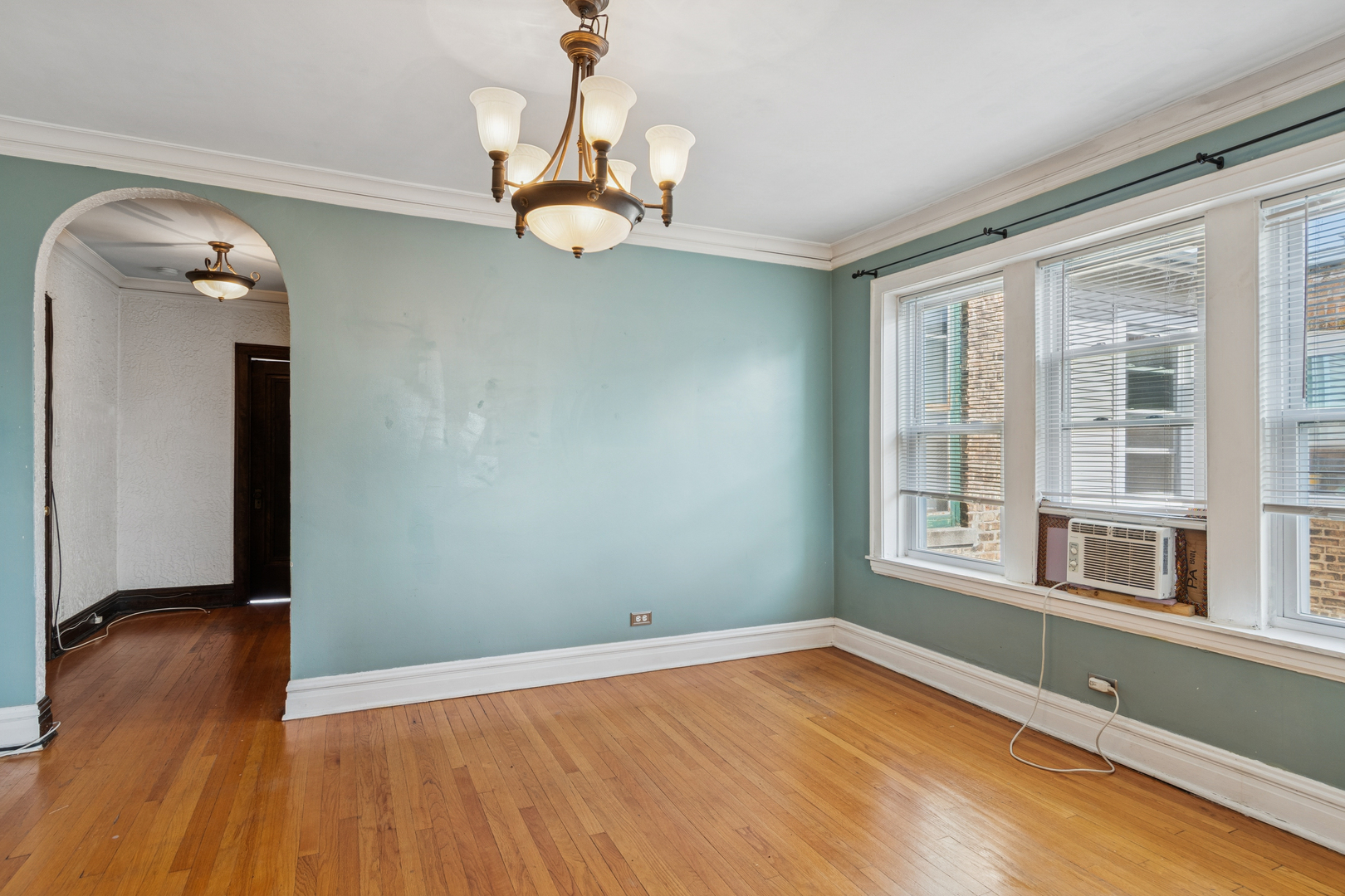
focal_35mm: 18
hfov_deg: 90.0
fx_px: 672
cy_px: 448
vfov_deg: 67.4
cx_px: 672
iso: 250
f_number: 8
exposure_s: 1/20
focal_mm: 12
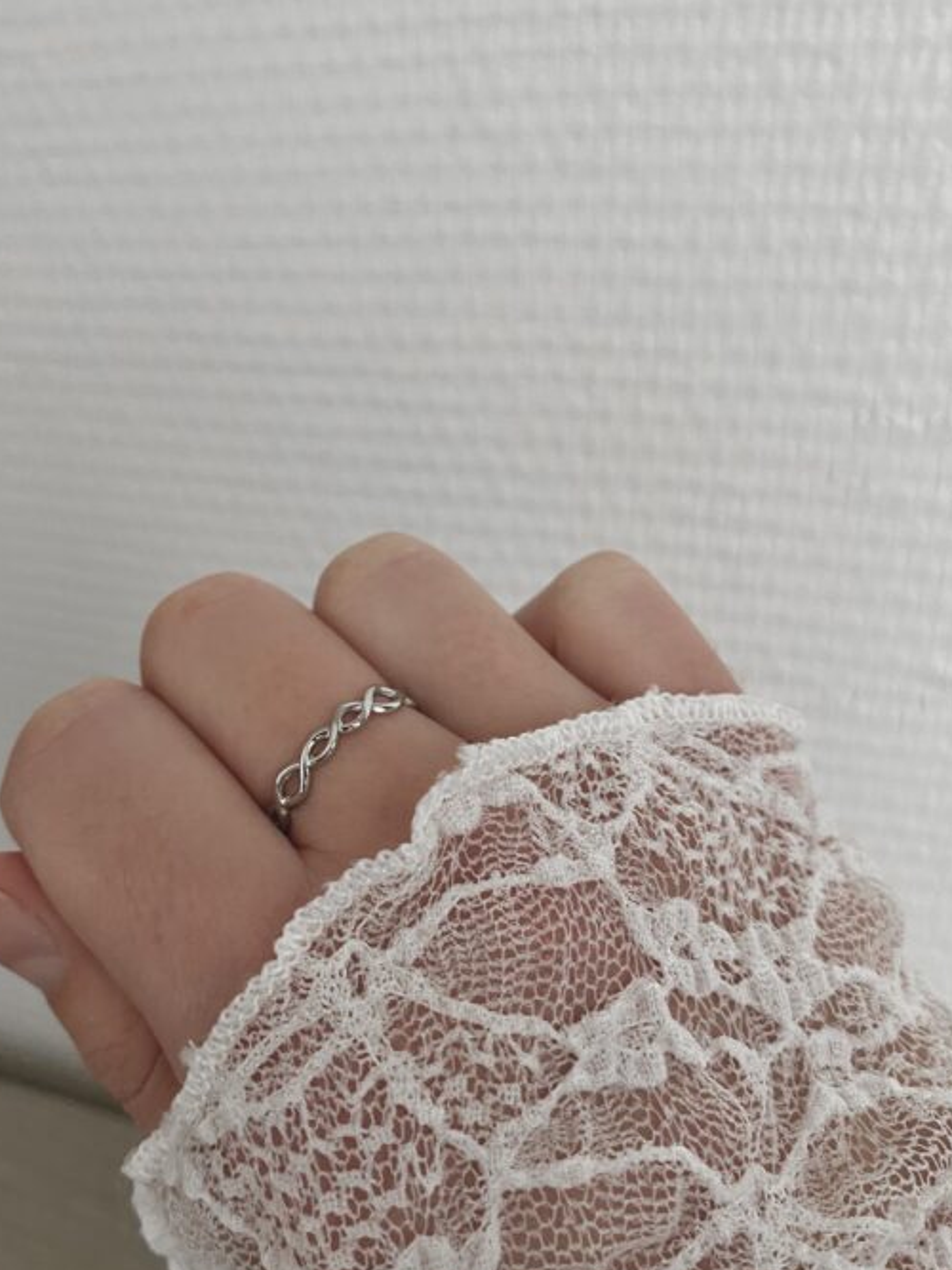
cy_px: 685
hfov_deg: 46.6
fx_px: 1100
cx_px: 390
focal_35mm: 30
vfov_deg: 59.9
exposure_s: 1/60
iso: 200
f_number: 1.8
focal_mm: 4.25
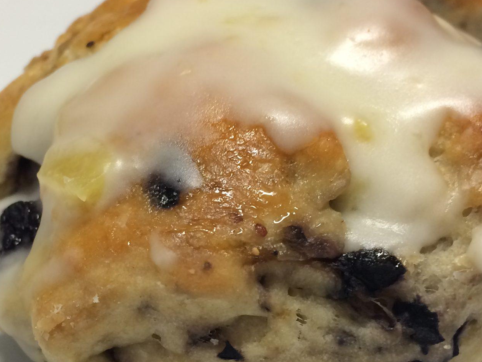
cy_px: 252
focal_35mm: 59
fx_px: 822
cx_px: 200
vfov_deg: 24.7
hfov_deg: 32.6
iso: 50
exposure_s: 1/30
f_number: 2.2
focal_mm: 4.15
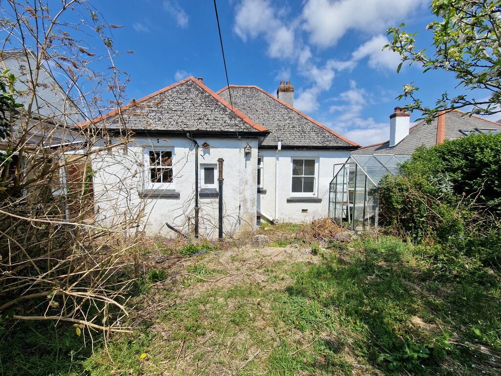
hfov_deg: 106.2
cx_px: 250
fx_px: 188
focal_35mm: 13
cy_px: 188
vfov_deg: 89.9
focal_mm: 2.2
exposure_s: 1/3160
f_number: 2.2
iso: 50
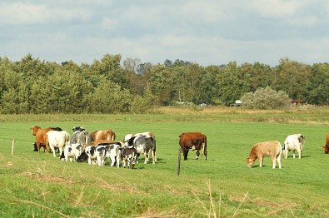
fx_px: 1332
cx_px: 176
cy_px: 110
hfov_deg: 14.1
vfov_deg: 9.4
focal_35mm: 146
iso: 400
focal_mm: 85
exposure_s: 1/1500
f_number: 4.8
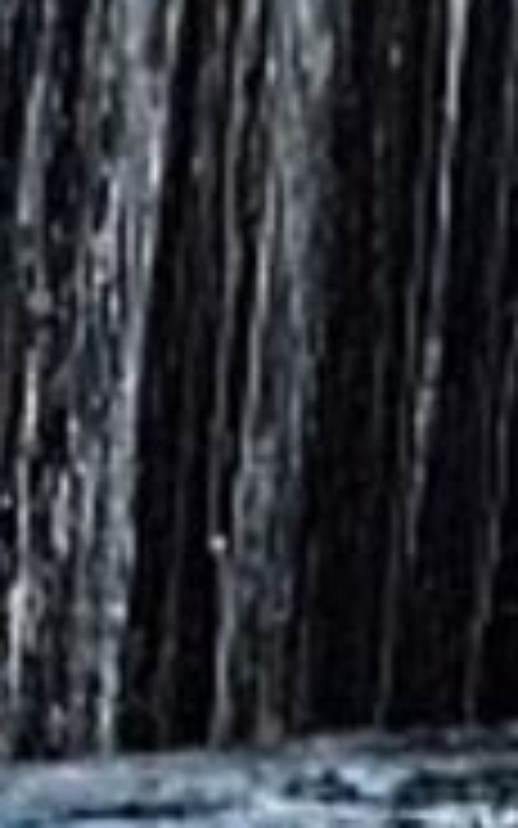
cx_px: -122
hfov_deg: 1.8
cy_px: -29
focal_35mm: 739
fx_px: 16692
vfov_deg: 2.8
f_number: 20
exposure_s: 1/13
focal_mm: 95.4
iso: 100
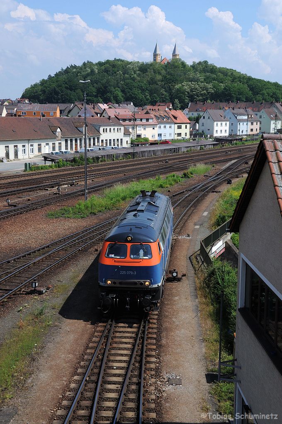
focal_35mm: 48
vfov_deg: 41.2
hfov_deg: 28.0
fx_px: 565
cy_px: 212
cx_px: 141
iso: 200
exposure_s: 1/500
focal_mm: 32
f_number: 9
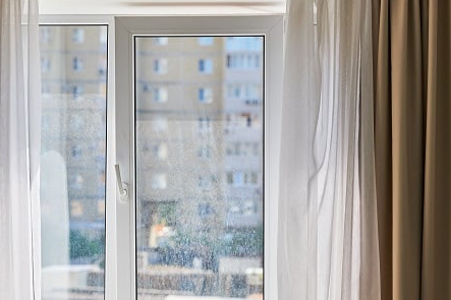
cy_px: 189
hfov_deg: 14.9
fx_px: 1728
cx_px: 180
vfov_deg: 9.9
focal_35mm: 138
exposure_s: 1/500
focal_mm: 102
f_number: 5
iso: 80
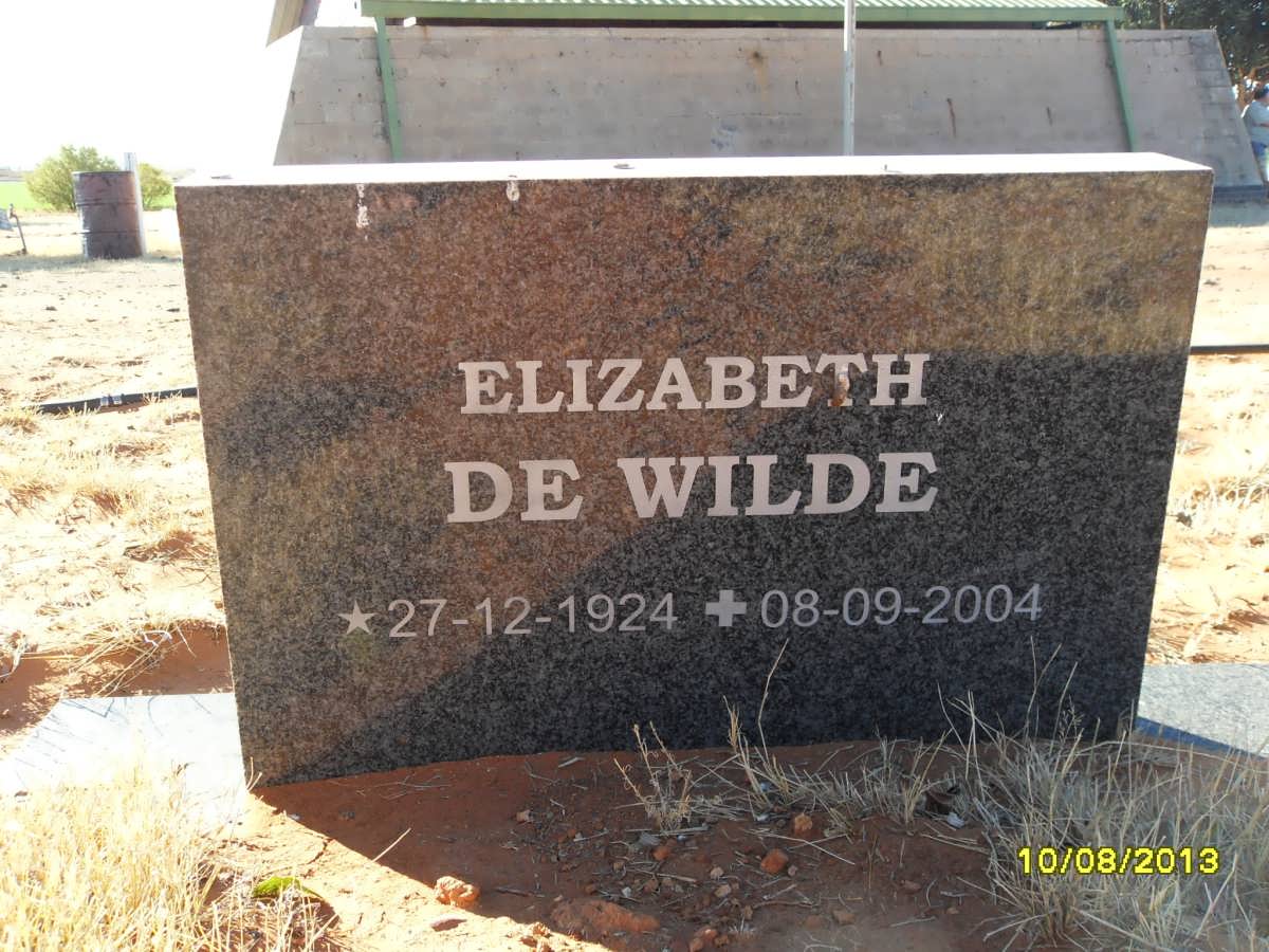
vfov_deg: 40.7
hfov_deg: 52.6
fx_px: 1283
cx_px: 634
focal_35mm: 35
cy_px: 476
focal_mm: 6.3
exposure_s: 1/125
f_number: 3.5
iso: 80
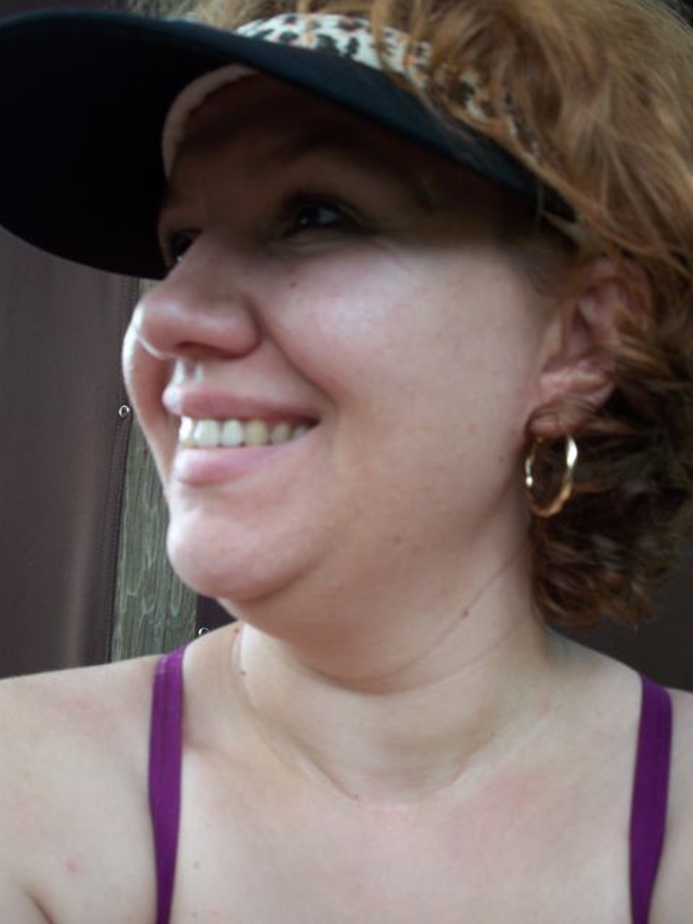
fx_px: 988
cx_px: 346
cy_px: 462
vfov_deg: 50.1
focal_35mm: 37
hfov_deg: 38.7
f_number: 3.4
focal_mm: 7.9
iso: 64
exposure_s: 1/60
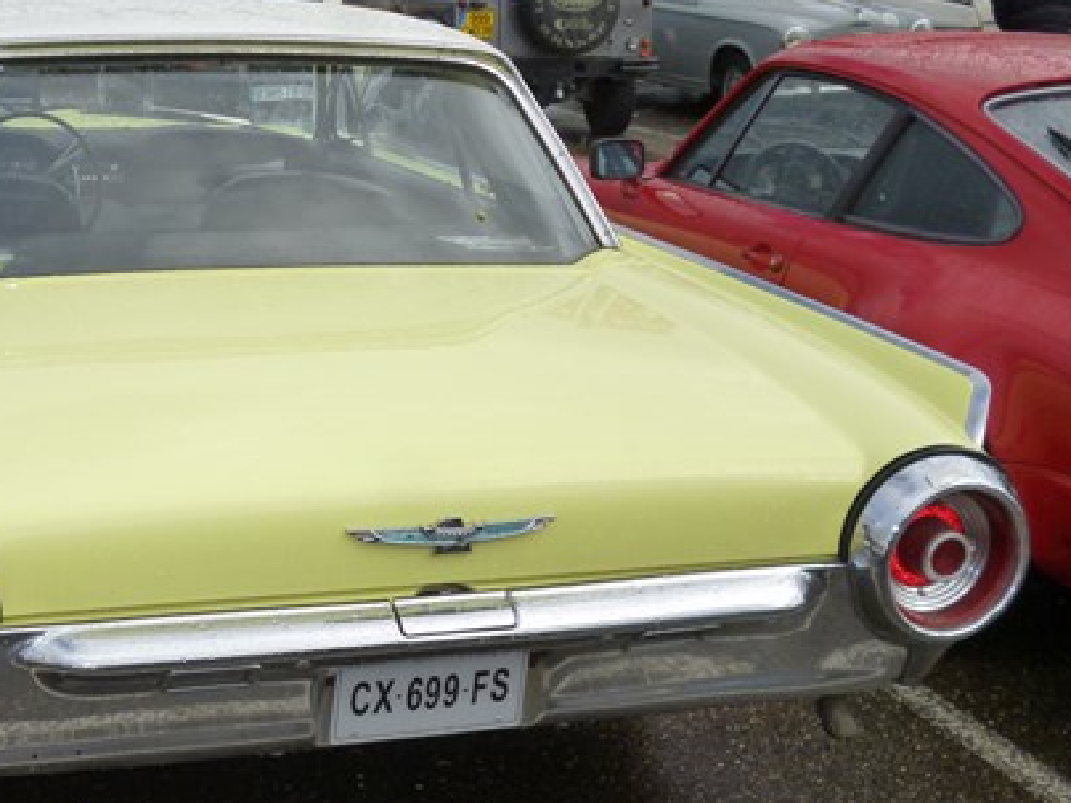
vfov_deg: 25.6
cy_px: 501
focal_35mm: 57
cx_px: 302
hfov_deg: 33.3
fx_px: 1764
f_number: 3.5
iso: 160
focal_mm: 6.4
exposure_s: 1/800
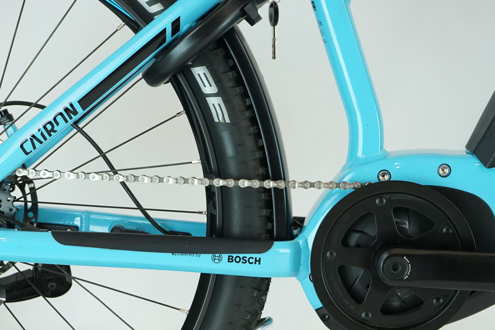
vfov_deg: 15.4
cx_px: 218
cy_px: 263
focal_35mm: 88
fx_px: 1210
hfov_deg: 23.1
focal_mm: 55
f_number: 6.3
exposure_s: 1/200
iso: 1250
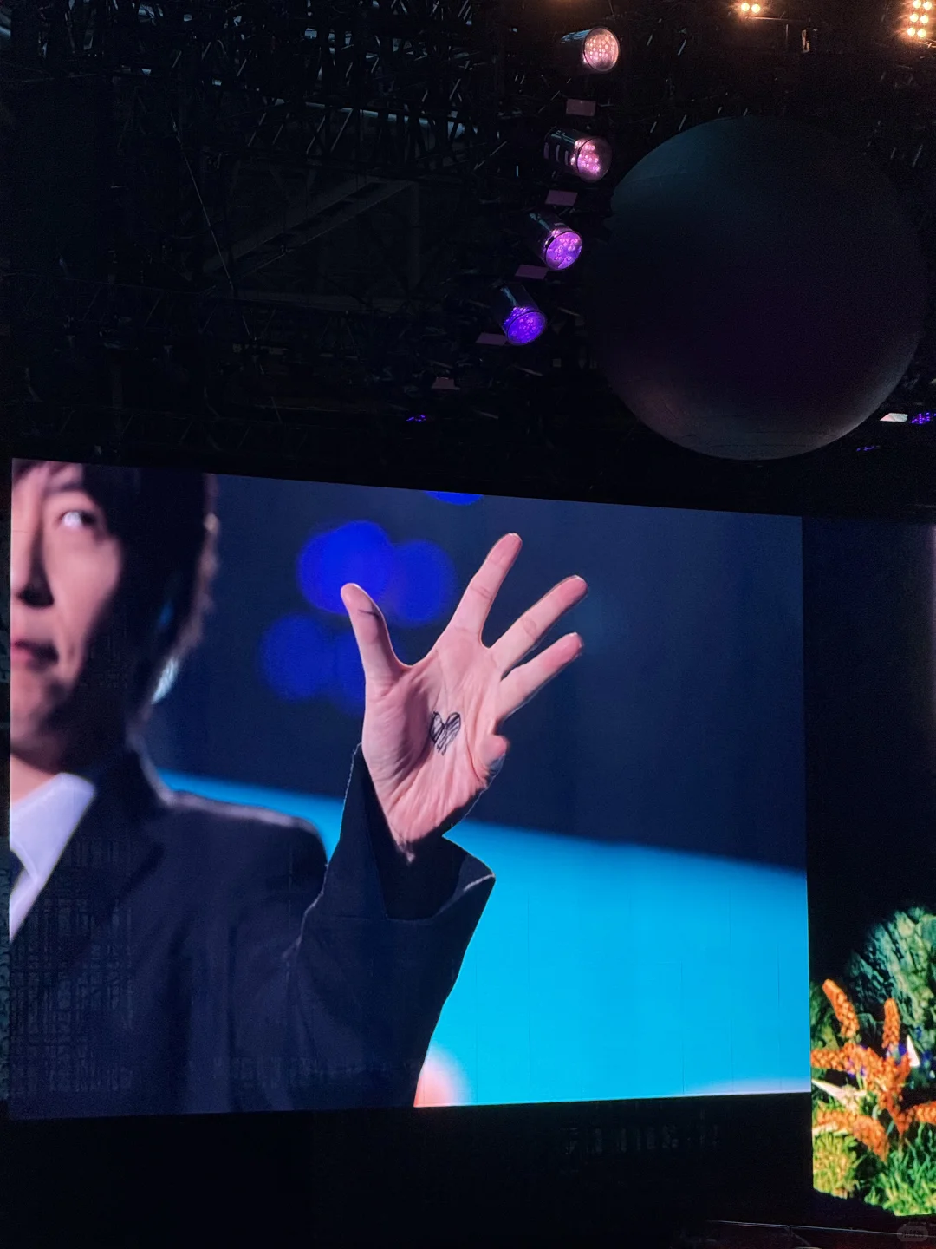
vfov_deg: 16.4
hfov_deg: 12.3
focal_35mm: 120
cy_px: 624
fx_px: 4326
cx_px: 468
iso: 160
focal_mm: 15.66
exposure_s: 1/120
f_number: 2.8
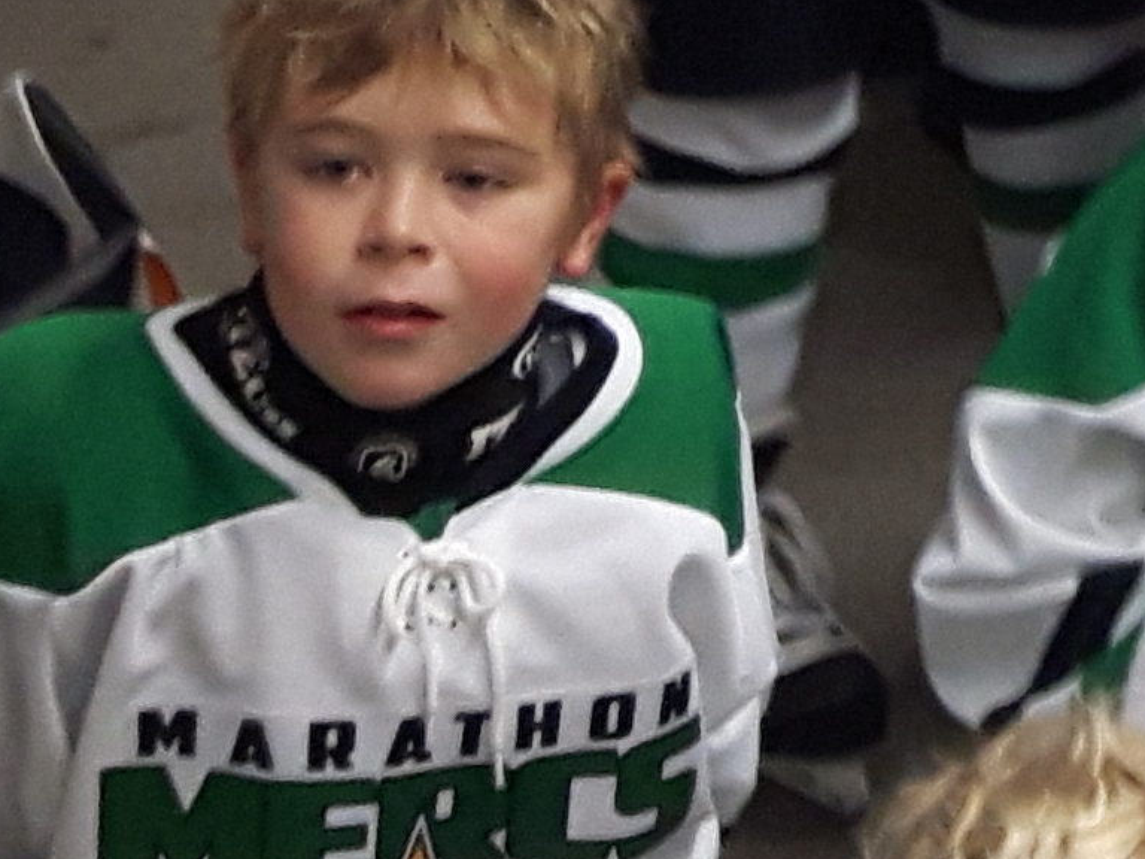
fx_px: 6152
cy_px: -494
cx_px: 2345
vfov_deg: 7.8
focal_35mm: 186
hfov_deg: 9.8
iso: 200
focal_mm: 3.7
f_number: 1.9
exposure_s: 1/25
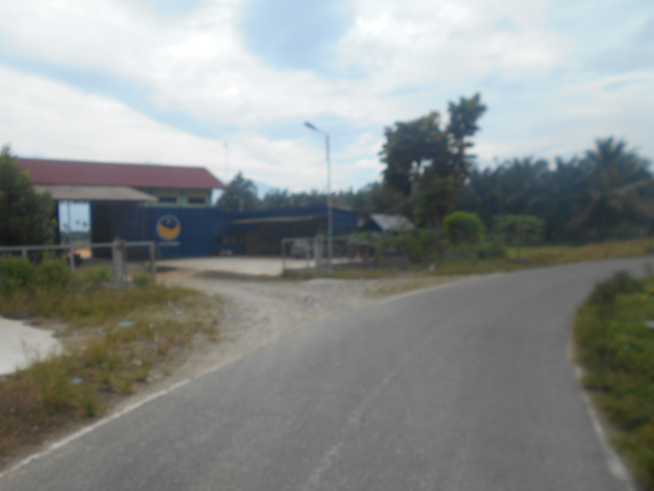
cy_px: 246
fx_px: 491
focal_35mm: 26
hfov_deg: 67.3
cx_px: 327
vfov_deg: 53.1
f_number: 3.2
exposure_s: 1/1600
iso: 80
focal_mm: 4.6
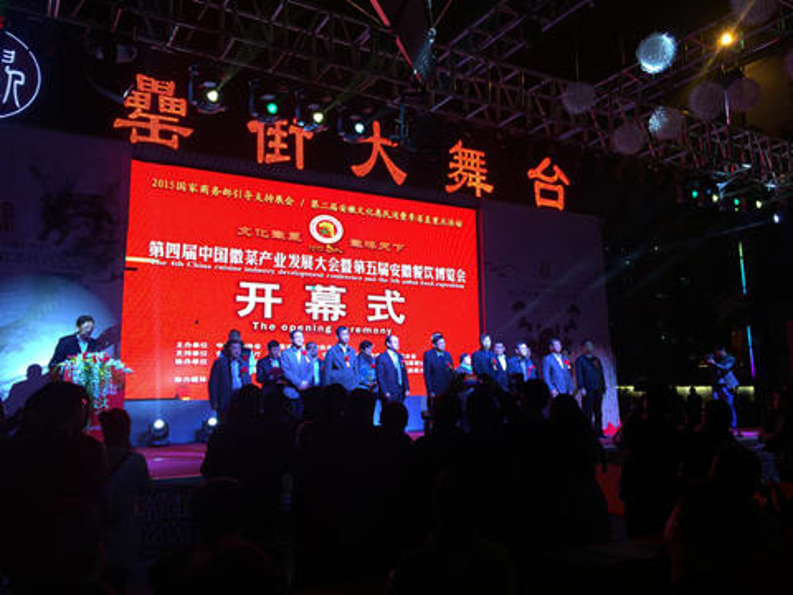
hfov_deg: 61.7
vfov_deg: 48.2
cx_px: 396
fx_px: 664
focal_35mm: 29
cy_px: 298
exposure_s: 1/50
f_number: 2.2
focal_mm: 4.15
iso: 32
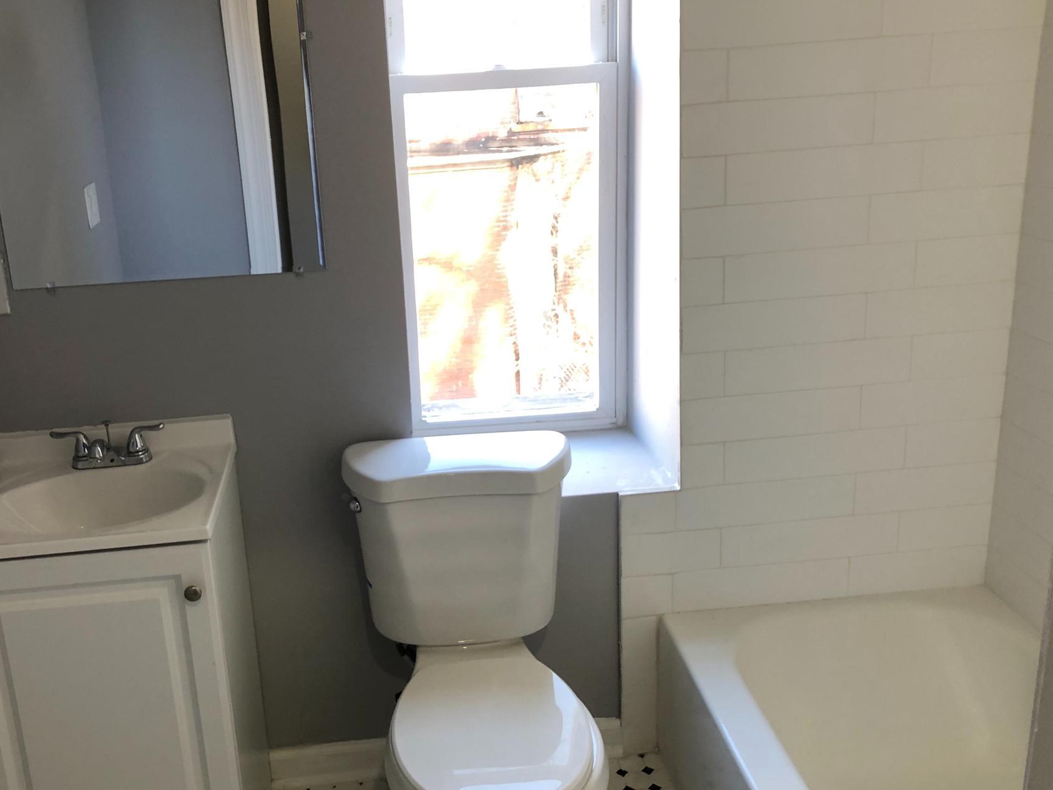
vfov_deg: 41.7
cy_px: 358
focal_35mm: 34
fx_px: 1034
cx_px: 448
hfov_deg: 53.8
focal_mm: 3.99
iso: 40
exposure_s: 1/24
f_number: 1.8
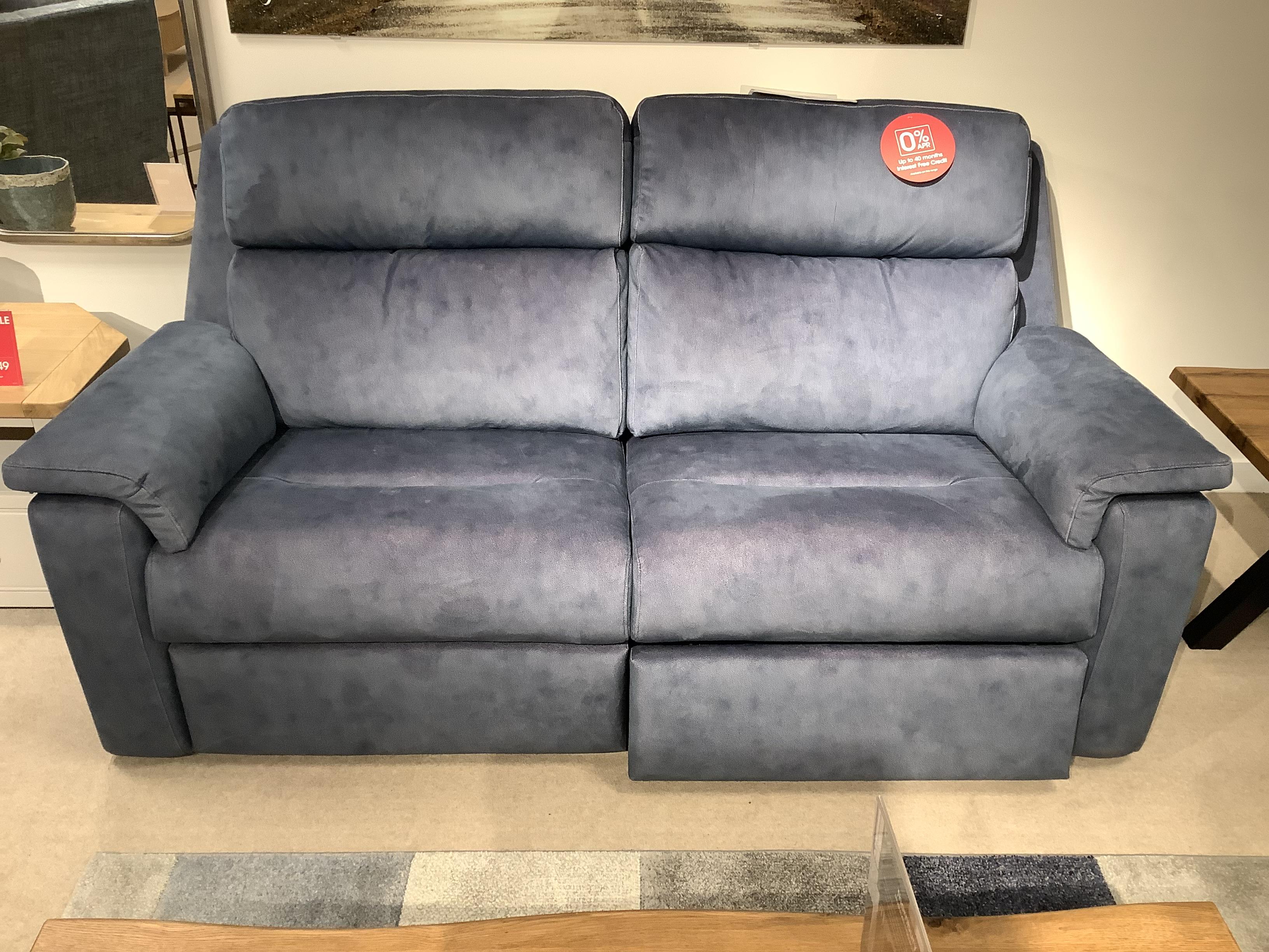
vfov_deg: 45.4
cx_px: 634
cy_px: 476
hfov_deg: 58.4
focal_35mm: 31
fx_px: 1136
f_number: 2.4
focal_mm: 3.3
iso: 160
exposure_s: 1/50
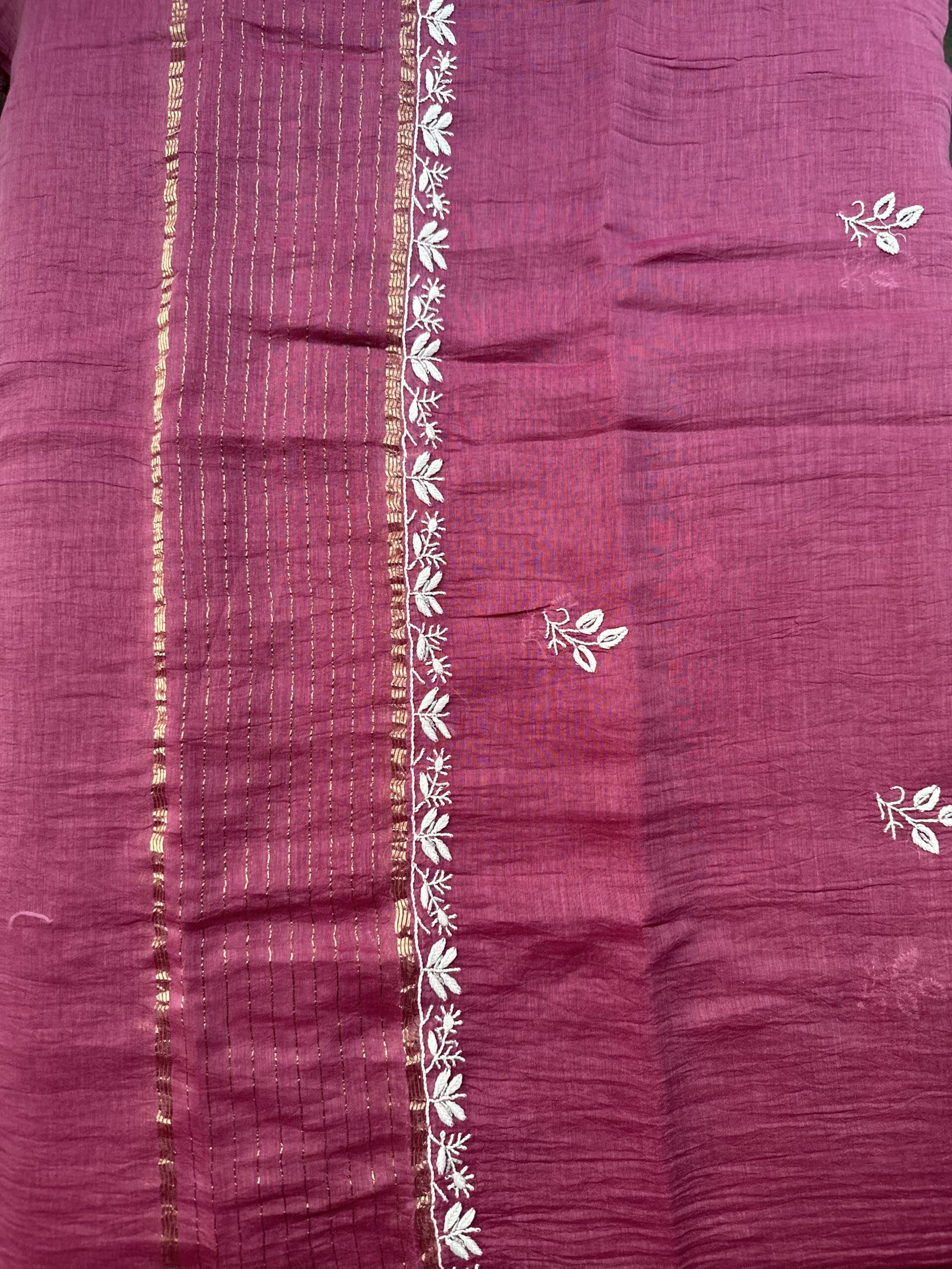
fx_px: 880
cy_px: 634
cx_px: 476
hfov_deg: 56.8
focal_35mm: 24
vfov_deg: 71.6
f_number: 1.78
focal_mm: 6.86
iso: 250
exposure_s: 1/90
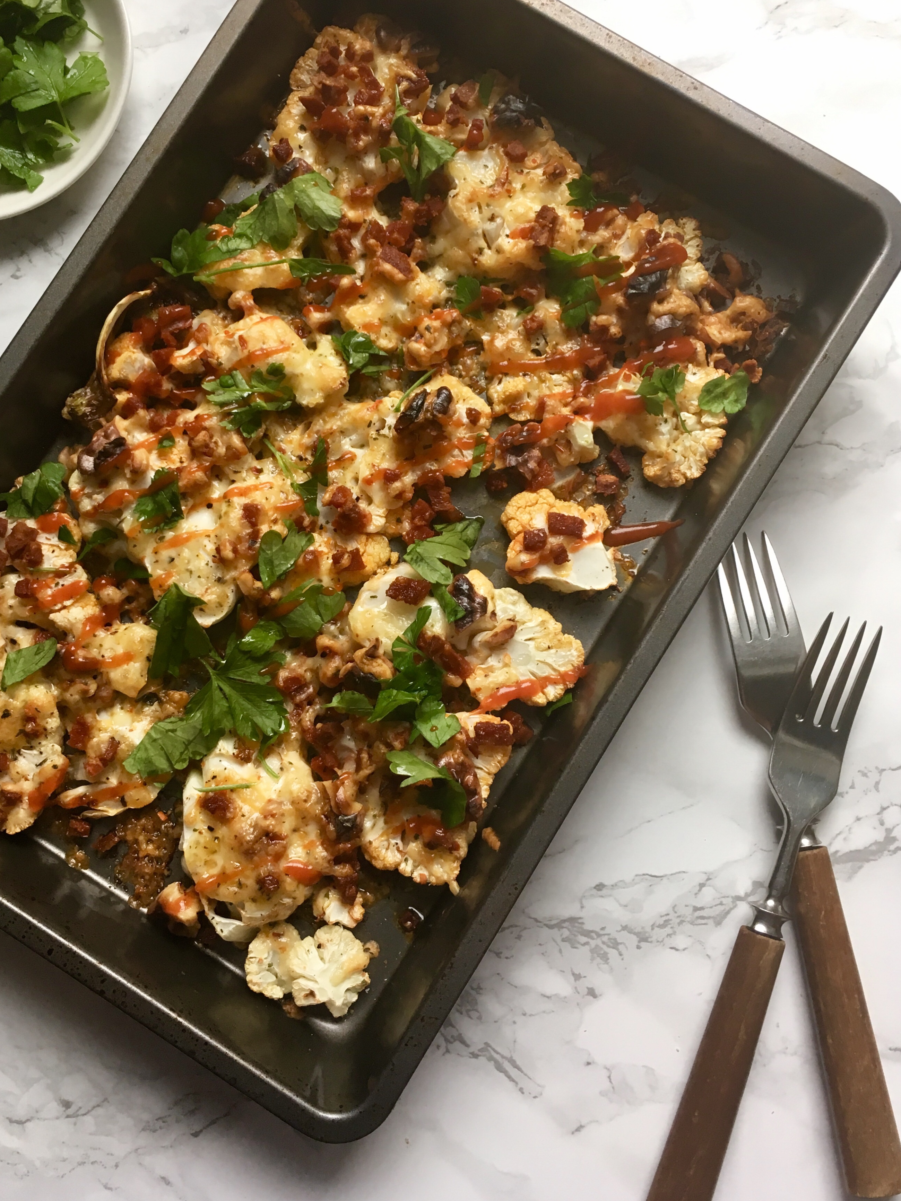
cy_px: 544
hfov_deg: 42.9
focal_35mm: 33
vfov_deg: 55.3
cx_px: 398
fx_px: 1145
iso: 40
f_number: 2.2
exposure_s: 1/33
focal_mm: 4.15
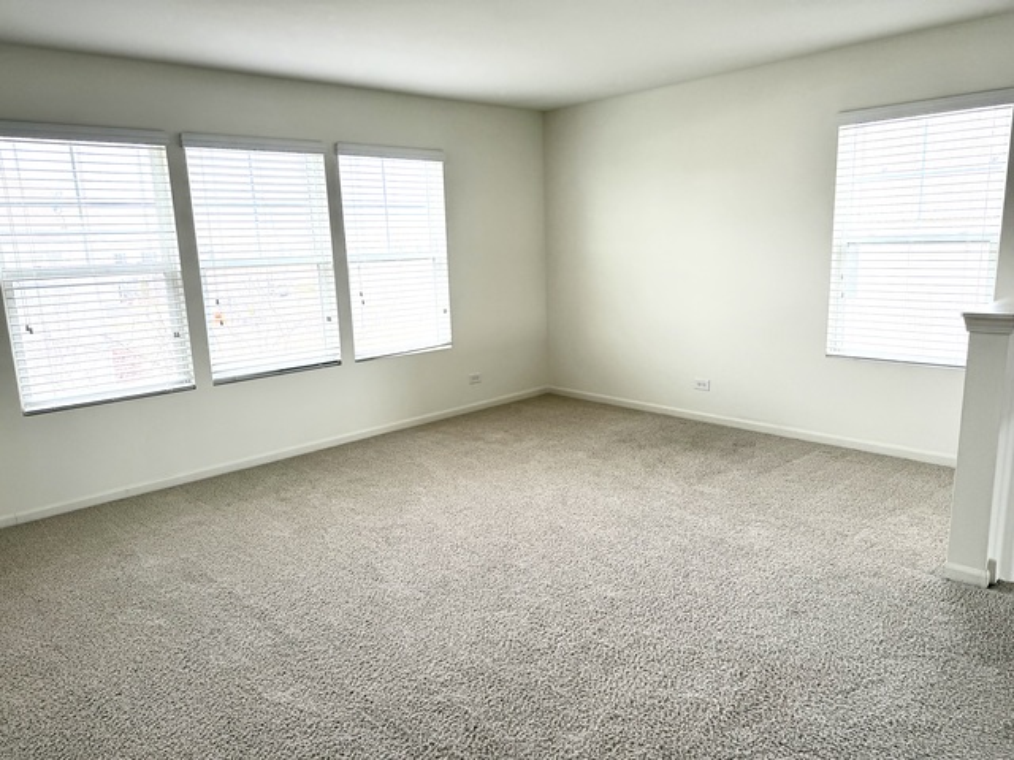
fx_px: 703
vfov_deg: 56.8
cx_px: 507
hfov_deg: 71.6
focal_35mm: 24
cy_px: 380
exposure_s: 1/627
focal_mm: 6.76
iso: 100
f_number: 1.78
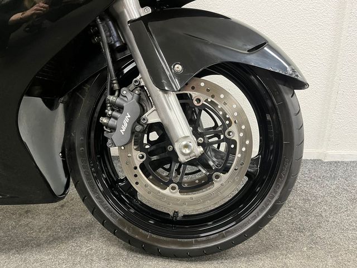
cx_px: 178
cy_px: 134
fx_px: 268
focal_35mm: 26
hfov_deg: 67.3
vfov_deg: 53.1
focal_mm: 5.1
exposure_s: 1/33
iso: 400
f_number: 1.6
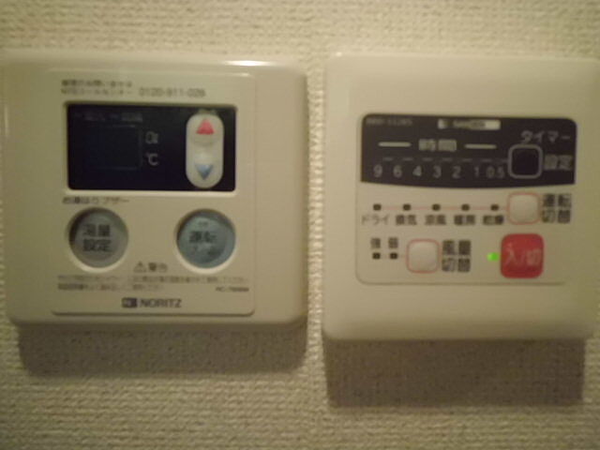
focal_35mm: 26
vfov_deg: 53.1
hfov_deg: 67.3
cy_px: 225
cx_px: 300
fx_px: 451
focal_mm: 4.7
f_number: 2.8
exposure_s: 1/125
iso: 800
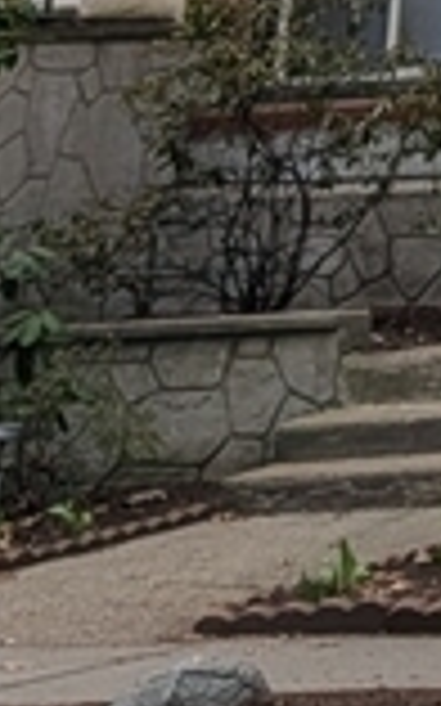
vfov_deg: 11.1
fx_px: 3176
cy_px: -868
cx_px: 2066
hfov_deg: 5.9
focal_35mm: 165
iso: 24
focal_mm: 6.9
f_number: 1.68
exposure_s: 1/1195
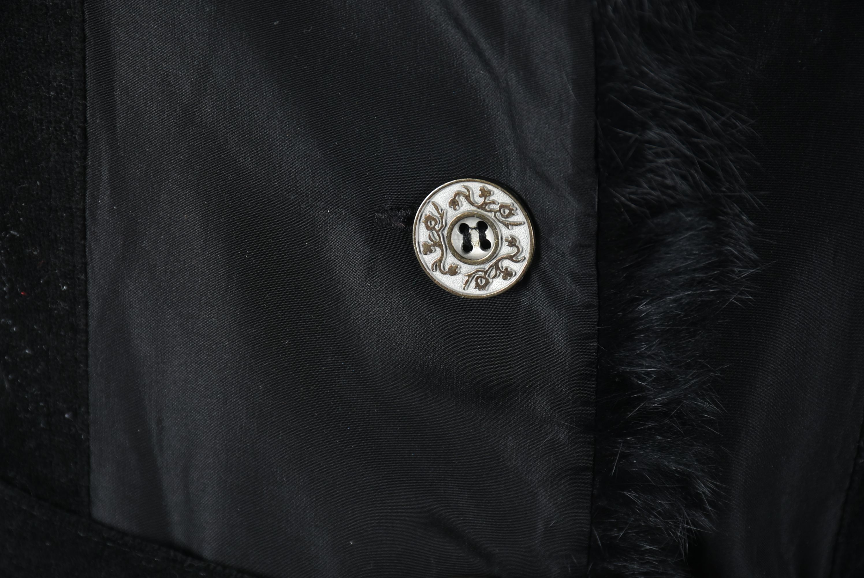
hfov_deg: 9.8
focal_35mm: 210
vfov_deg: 6.6
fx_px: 5044
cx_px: 432
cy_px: 289
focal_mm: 140
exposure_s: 1/125
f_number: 10
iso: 200
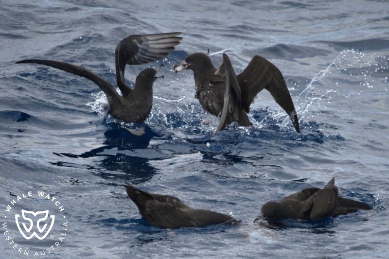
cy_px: 130
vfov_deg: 2.3
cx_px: 194
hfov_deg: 3.4
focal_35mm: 600
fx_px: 6482
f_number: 6.3
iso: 1800
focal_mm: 600
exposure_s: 1/8000
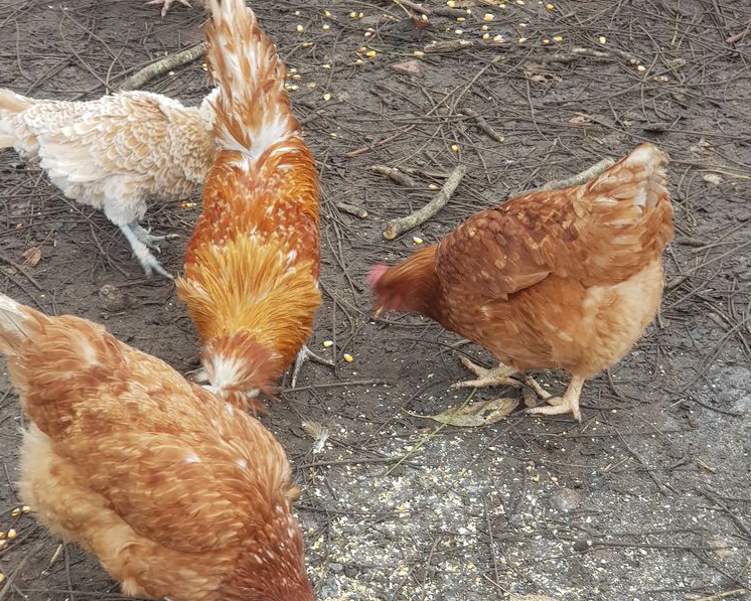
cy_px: 479
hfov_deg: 27.9
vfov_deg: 22.2
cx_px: 374
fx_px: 1512
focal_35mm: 68
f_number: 2.4
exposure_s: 1/35
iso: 25
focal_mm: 6
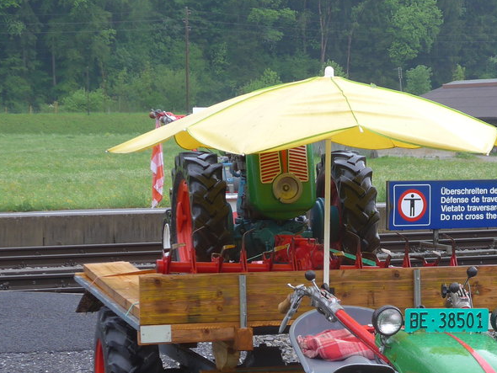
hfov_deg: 16.3
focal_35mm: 120
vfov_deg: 12.3
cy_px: 306
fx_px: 1724
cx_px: 392
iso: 80
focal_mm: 12
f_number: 3.5
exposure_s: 1/80
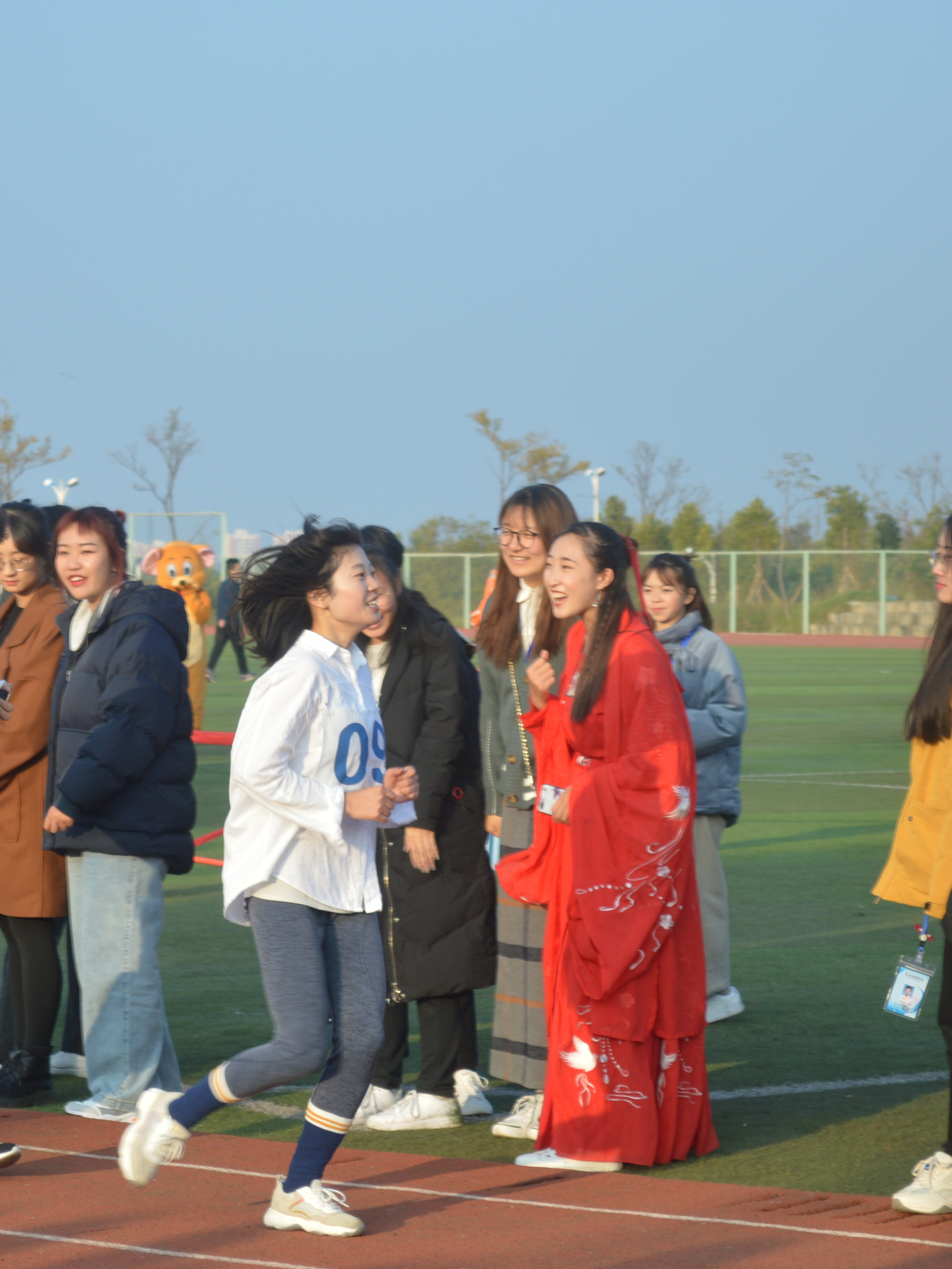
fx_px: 4648
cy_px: 609
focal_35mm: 127
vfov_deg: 15.5
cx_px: 257
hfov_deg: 11.7
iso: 100
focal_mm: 55
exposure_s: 1/160
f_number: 5.6
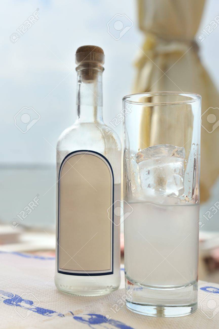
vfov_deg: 39.6
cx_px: 110
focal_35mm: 50
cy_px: 164
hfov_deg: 27.0
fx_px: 457
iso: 800
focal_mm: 50
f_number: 8
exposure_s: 1/4000
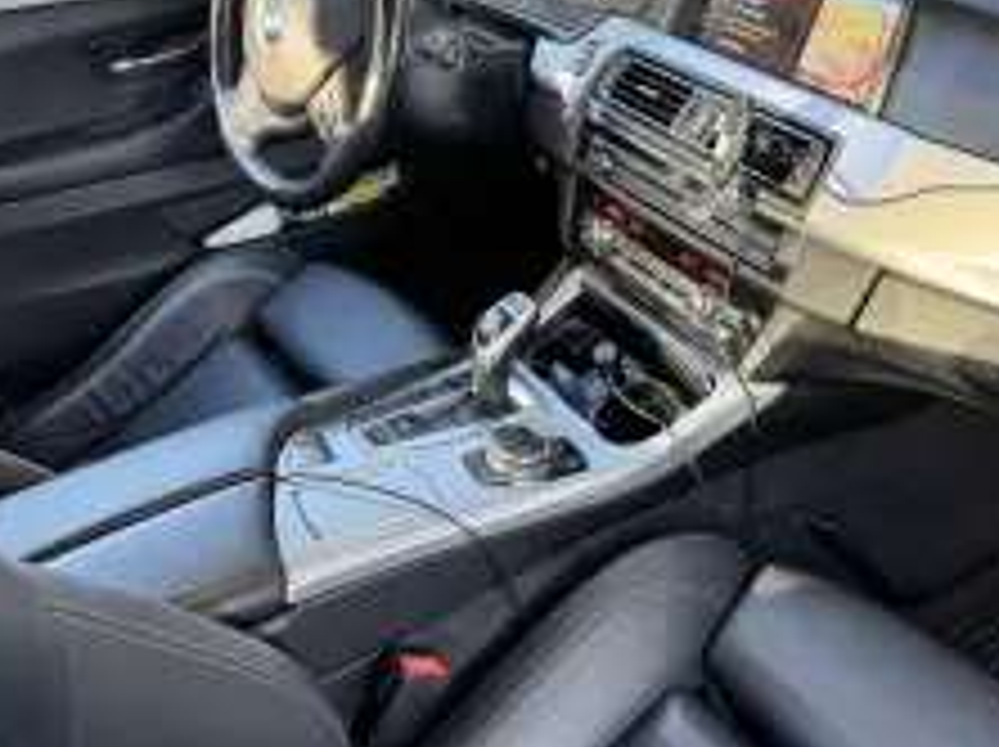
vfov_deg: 36.7
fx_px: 1124
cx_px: 540
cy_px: 356
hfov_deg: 47.9
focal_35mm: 39
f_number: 1.78
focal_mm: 6.76
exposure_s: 1/81
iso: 200
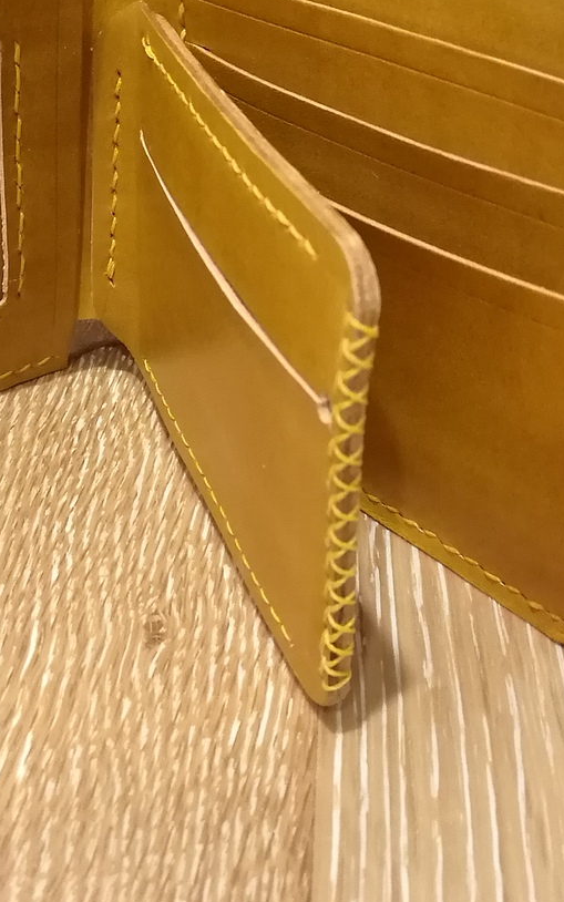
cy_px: 383
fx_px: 1475
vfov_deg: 33.9
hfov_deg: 21.3
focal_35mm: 60
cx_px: 80
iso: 640
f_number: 2
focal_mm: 4.04
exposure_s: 1/16.7
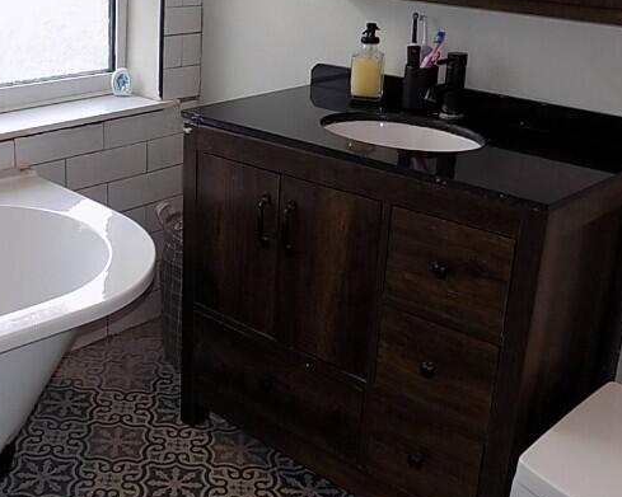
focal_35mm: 47
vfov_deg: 31.9
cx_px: 142
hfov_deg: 38.4
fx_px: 865
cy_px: 189
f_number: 3.1
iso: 80
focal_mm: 4
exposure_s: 1/60
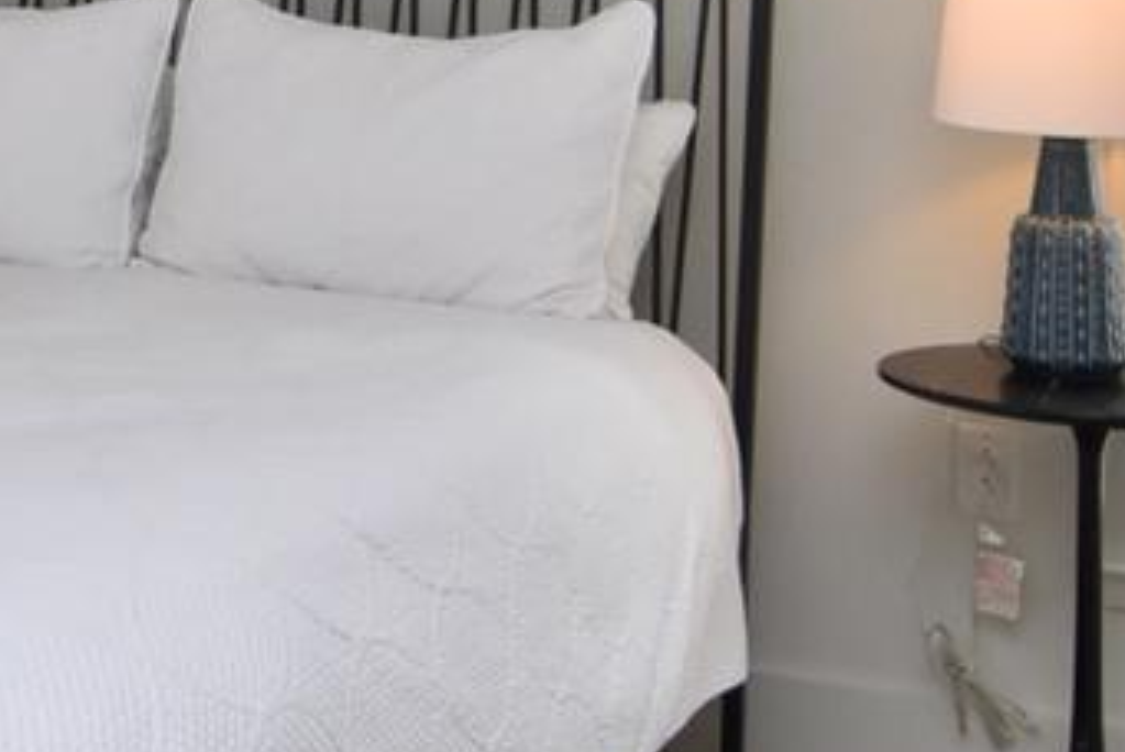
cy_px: -46
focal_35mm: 76
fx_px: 2377
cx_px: -82
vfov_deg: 17.5
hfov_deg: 24.9
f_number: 11
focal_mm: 12
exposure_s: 1/100
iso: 800
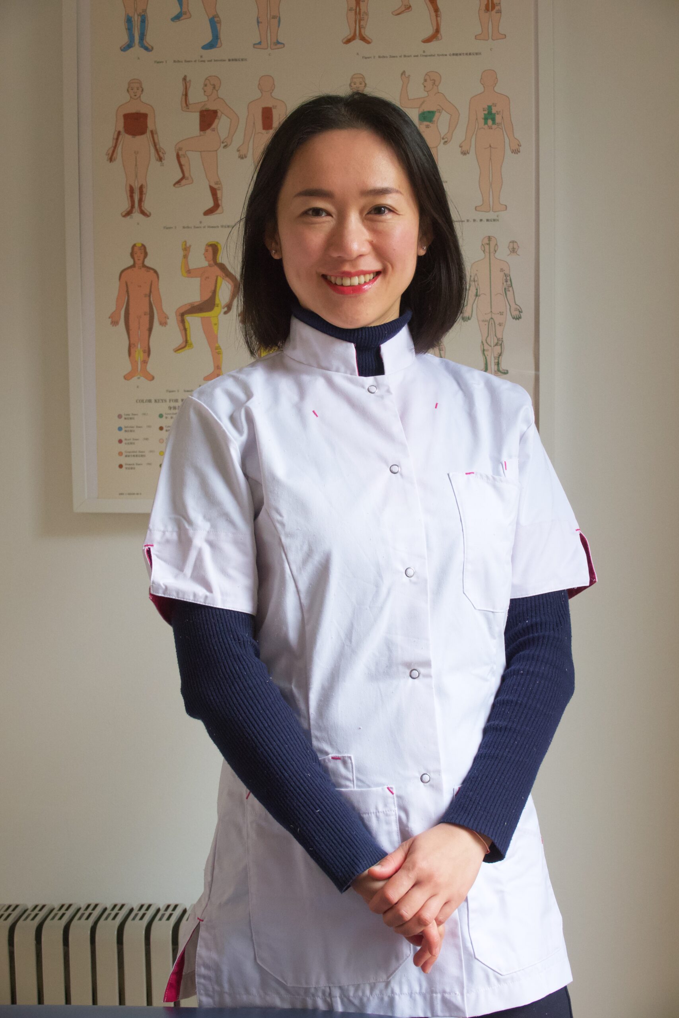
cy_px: 509
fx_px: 2178
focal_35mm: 77
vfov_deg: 26.3
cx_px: 340
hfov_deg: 17.7
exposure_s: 1/80
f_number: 3.5
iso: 640
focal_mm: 28.07
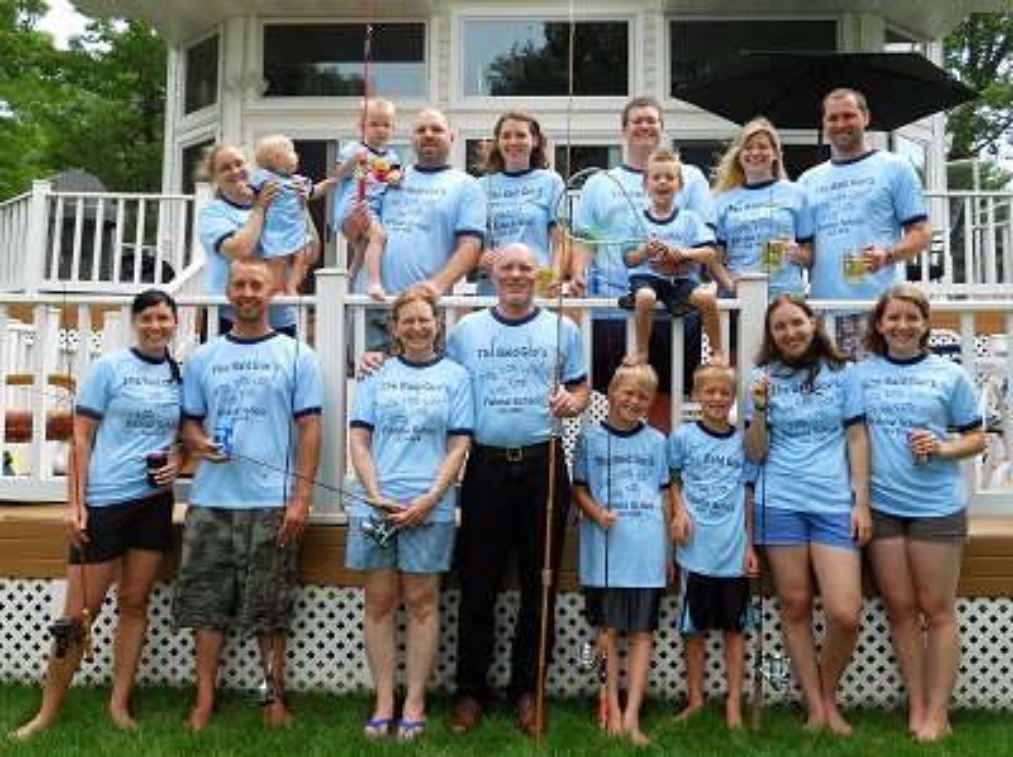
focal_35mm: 28
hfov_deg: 63.5
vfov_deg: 49.7
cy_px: 378
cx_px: 506
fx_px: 818
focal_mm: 5
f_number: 2.7
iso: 80
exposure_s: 1/500
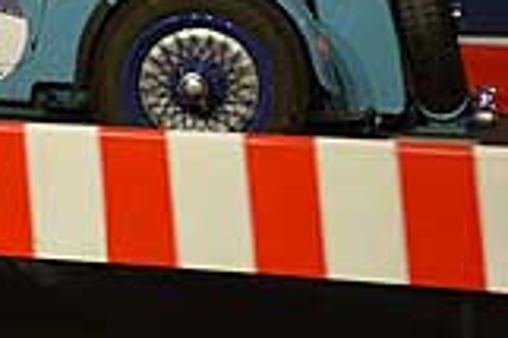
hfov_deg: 16.7
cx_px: -85
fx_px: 1663
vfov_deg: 11.2
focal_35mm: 118
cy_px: -134
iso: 400
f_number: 4
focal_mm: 26
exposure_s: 1/60
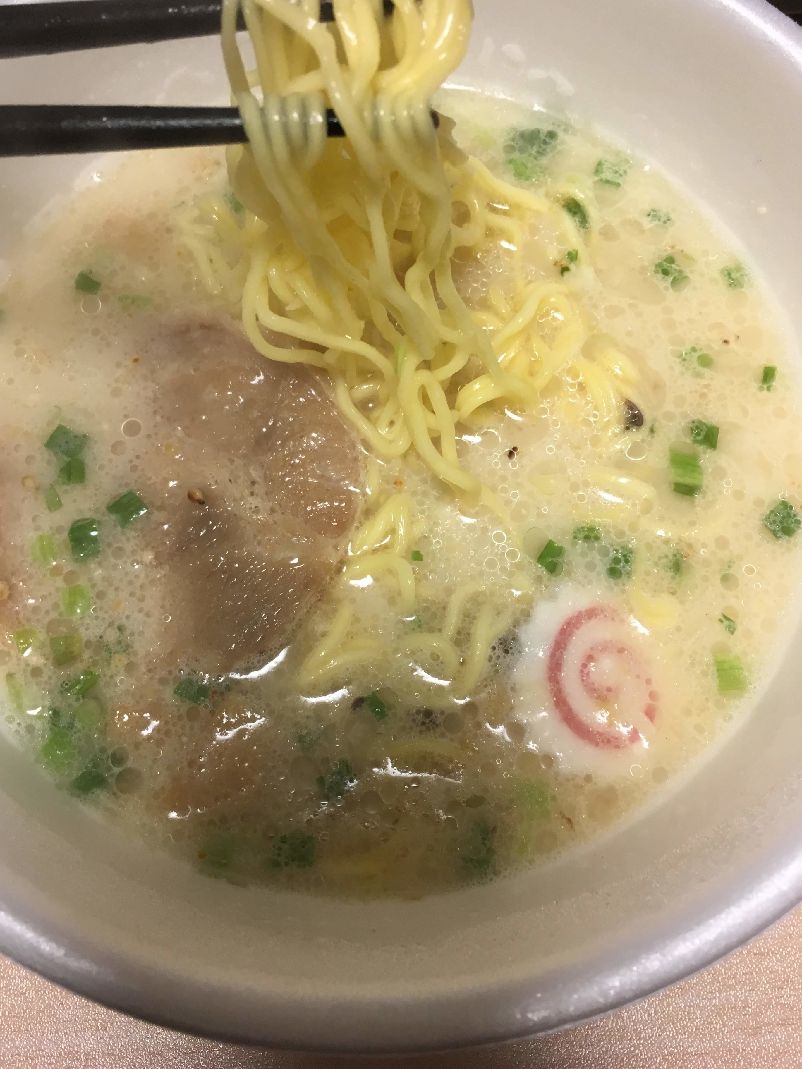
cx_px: 377
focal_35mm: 32
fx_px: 988
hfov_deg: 44.1
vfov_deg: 56.7
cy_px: 493
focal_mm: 4.15
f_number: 2.2
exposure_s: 1/30
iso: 64
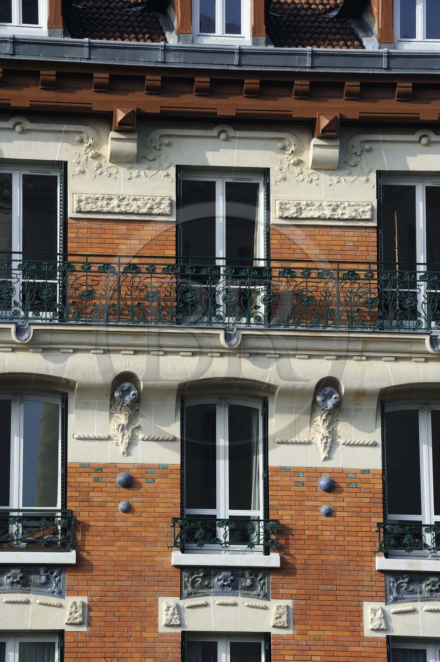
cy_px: 331
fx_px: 3673
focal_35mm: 200
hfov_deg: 6.9
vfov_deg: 10.3
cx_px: 220
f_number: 10
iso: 200
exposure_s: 1/200
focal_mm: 200
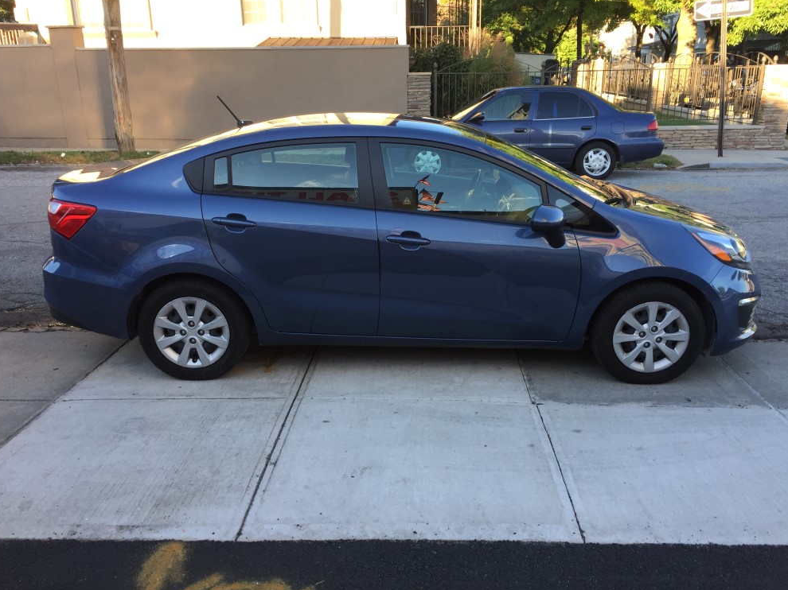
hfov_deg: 60.0
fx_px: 683
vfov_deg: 46.8
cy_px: 288
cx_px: 398
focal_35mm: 30
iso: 32
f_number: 2.2
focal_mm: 4.15
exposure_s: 1/201
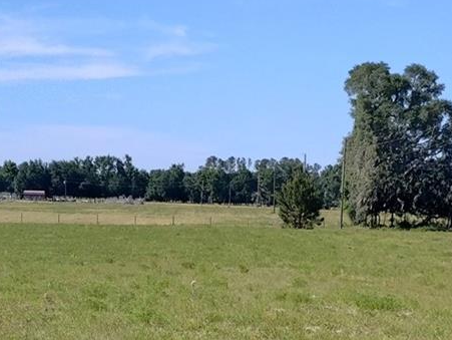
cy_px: 349
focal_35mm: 99
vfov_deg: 14.7
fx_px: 1294
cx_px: 167
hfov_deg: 19.8
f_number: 1.8
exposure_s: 1/603
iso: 100
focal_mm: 4.27
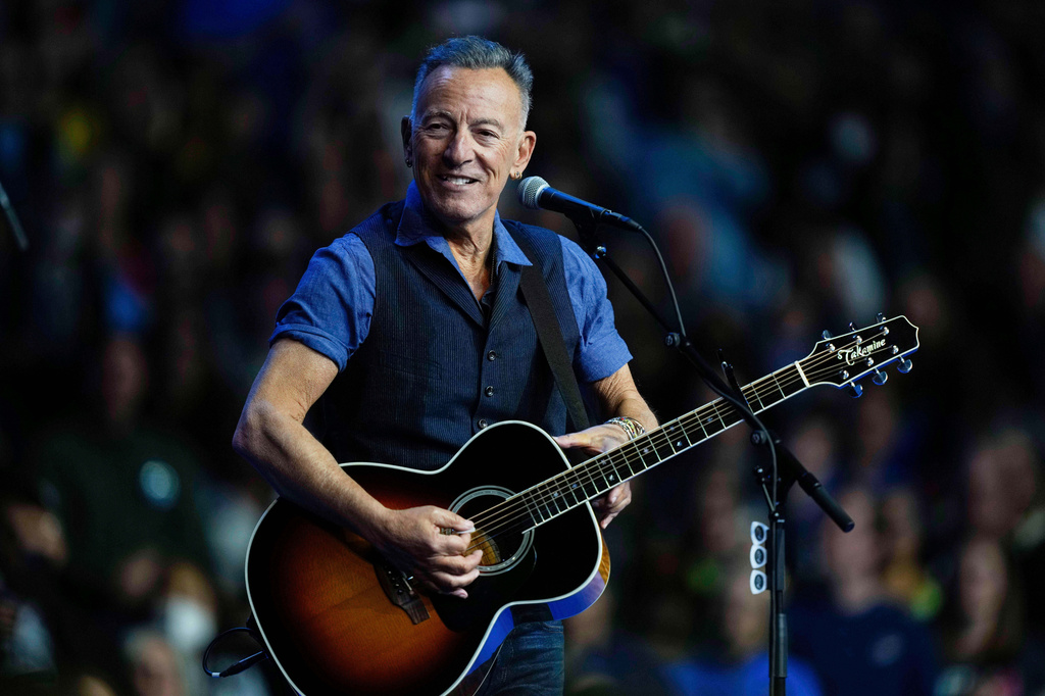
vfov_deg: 3.4
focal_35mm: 400
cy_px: 348
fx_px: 11607
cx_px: 522
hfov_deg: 5.2
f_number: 2.8
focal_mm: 400
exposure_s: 1/250
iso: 1000
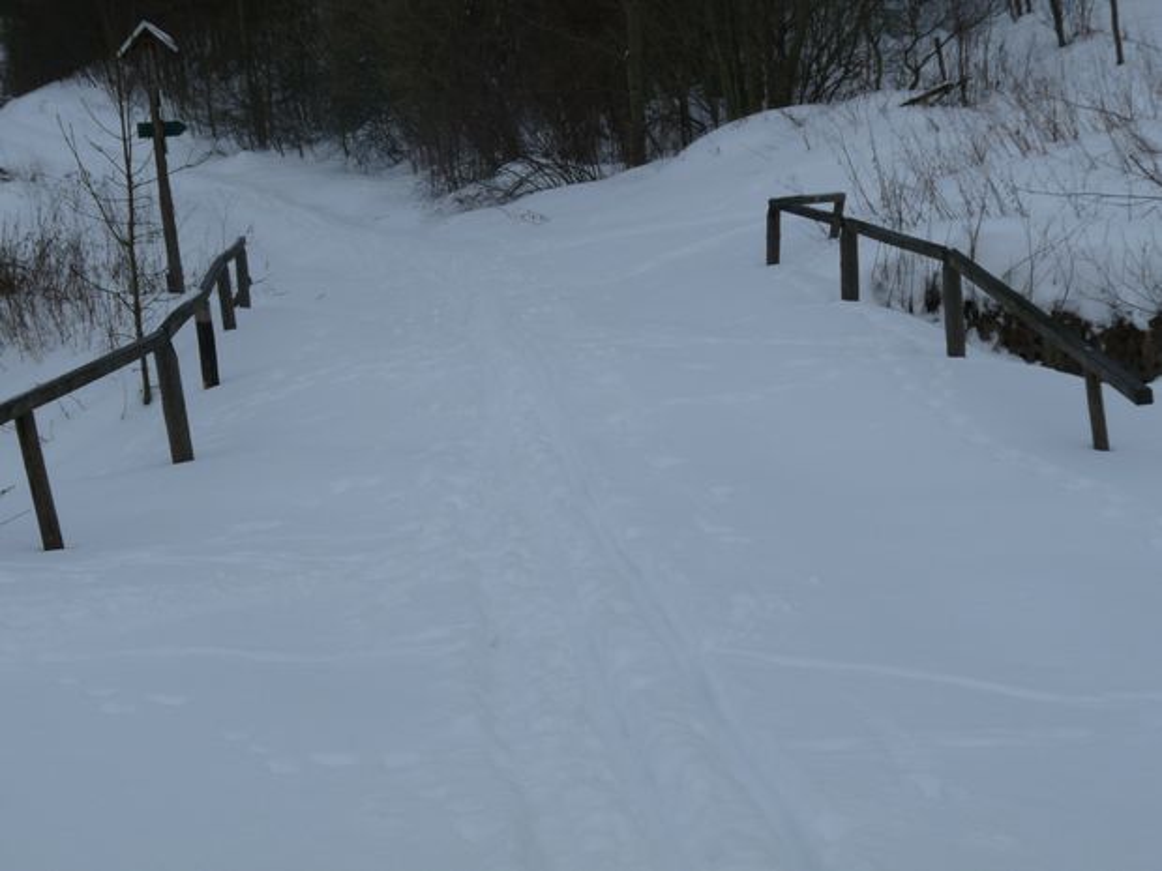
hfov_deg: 22.5
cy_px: 436
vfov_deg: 17.0
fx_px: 2920
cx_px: 581
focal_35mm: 87
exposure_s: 1/400
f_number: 6.3
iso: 100
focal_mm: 15.5
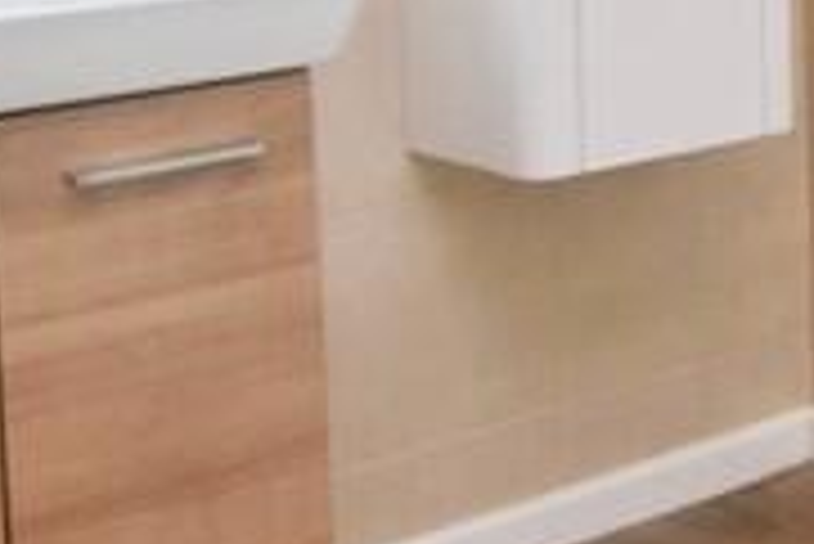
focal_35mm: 85
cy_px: 16
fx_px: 1923
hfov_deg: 20.7
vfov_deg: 15.8
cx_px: 1192
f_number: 5.6
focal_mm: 10
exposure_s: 1/60
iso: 800
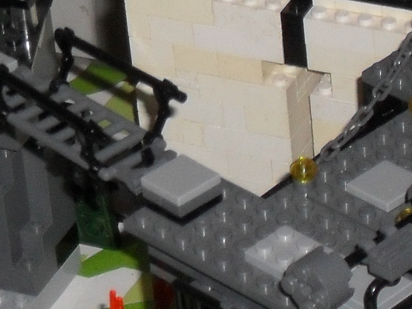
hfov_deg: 7.1
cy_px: 202
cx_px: -8
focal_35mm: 279
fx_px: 3320
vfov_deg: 5.3
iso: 200
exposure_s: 1/60
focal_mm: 11.7
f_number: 4.6
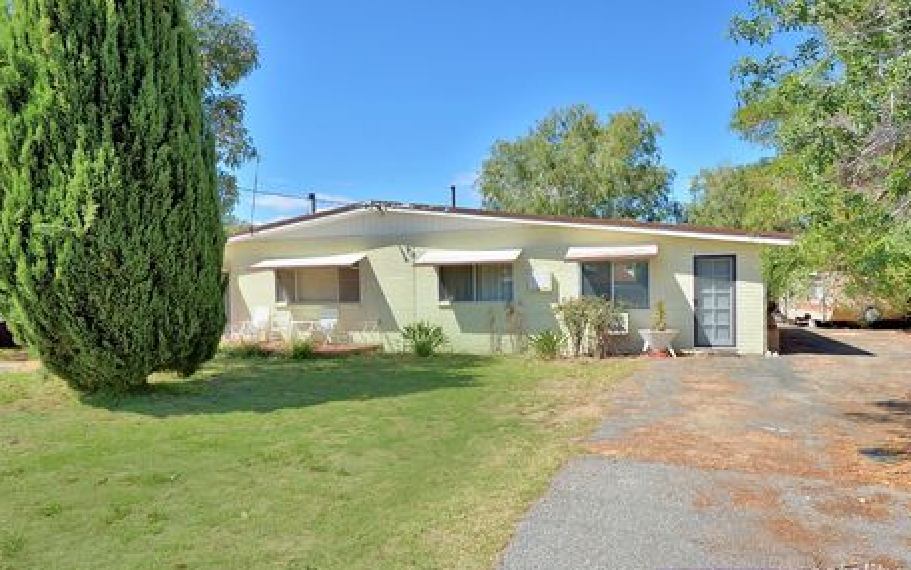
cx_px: 464
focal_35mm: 22
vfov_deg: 55.1
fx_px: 546
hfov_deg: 79.6
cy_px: 304
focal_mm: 21
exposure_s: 1/500
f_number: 8
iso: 100
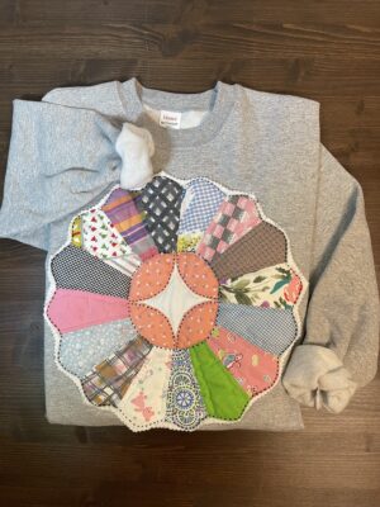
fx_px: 366
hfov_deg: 54.9
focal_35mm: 25
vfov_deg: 69.4
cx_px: 190
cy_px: 254
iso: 160
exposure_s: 1/60
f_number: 1.6
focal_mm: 5.1
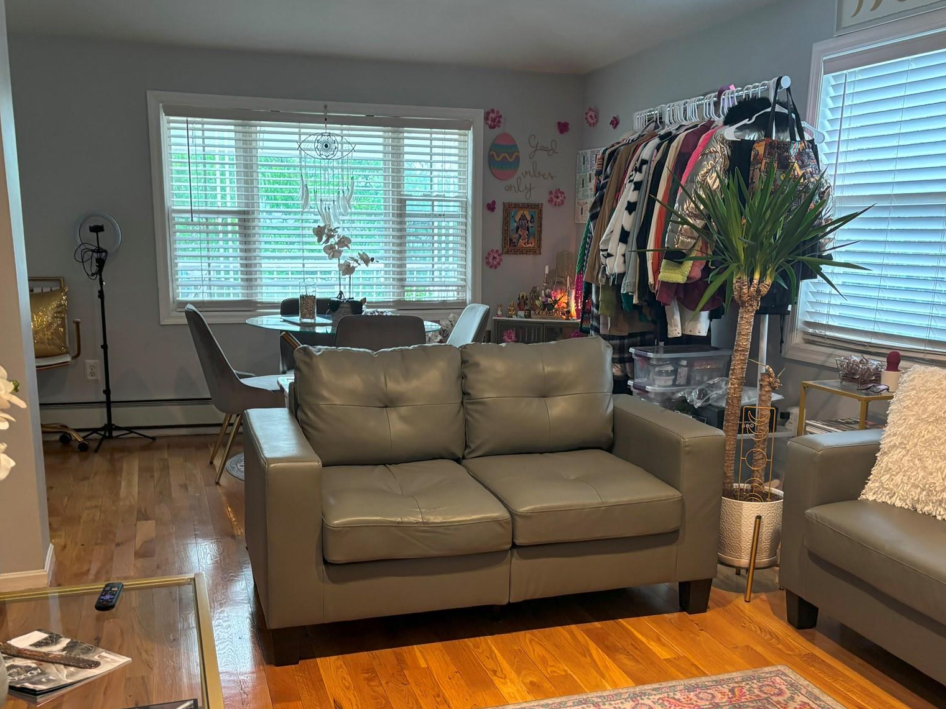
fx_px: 957
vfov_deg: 40.5
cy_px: 434
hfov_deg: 52.6
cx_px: 481
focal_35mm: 35
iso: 200
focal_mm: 5.96
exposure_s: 1/42
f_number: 1.6
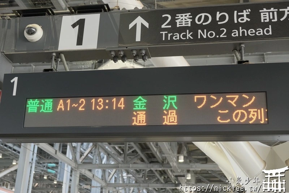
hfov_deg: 41.9
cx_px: 144
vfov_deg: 28.6
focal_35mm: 47
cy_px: 96
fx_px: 377
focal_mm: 31.5
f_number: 3.6
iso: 2500
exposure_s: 1/180
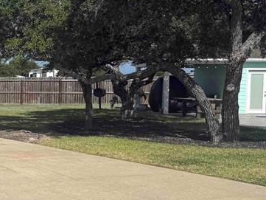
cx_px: -75
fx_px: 523
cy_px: 127
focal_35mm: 68
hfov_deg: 24.9
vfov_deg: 21.6
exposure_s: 1/9091
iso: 80
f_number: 1.78
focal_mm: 6.76
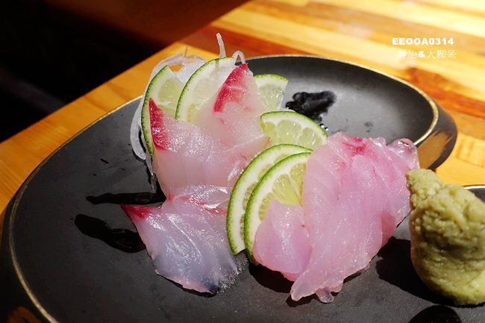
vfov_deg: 53.1
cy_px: 162
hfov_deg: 73.8
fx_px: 323
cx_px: 242
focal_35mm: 24
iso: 800
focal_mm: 8.8
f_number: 3.5
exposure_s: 1/30
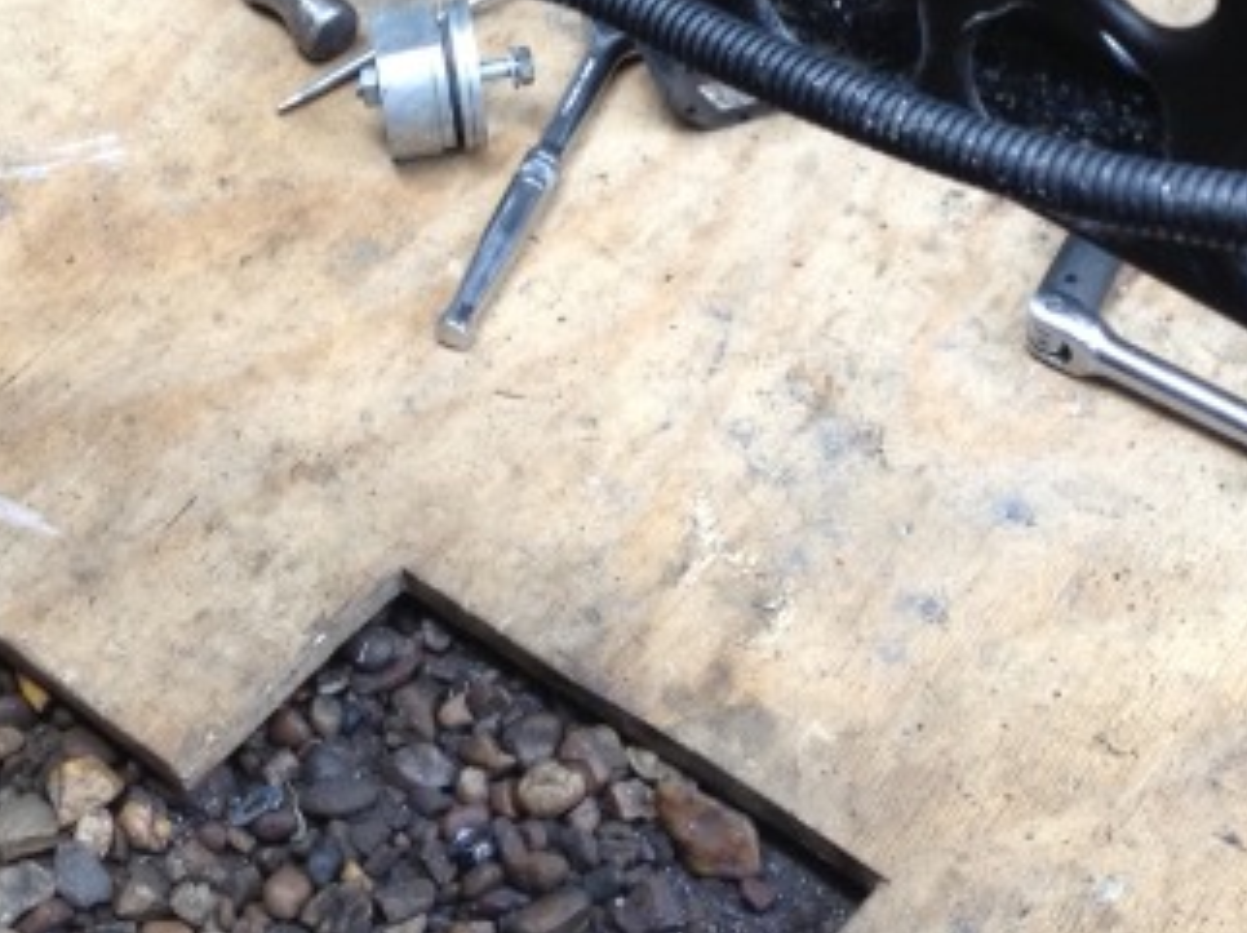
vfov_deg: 16.5
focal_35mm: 87
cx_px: 480
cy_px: -35
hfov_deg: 22.5
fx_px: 3132
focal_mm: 4.3
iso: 100
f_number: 2.4
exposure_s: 1/120
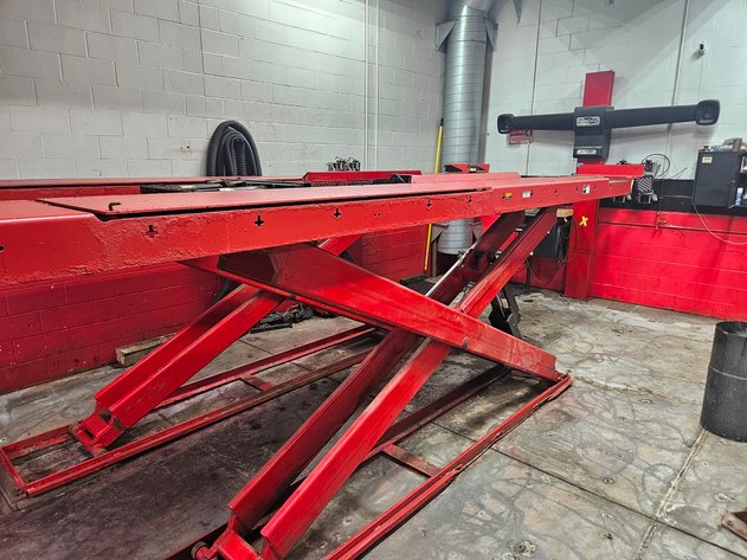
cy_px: 280
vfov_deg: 58.9
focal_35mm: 23
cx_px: 374
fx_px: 496
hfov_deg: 73.9
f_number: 1.8
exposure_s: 1/120
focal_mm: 5.4
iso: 250
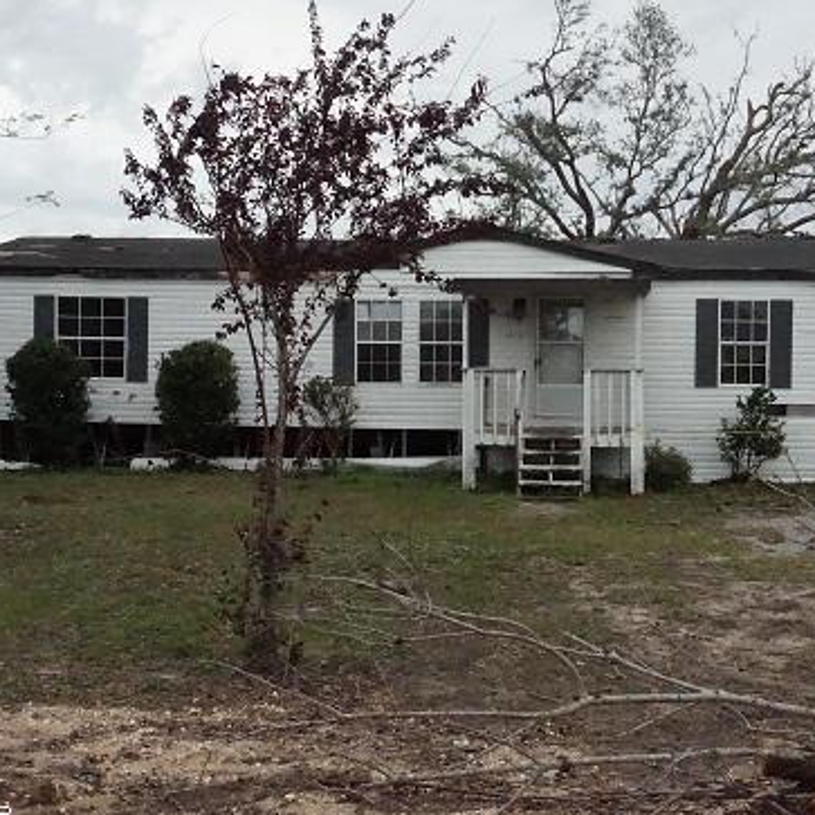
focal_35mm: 53
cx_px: 510
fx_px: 1404
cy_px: 406
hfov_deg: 32.2
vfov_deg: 32.4
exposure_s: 1/2500
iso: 12800
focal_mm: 25
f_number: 13
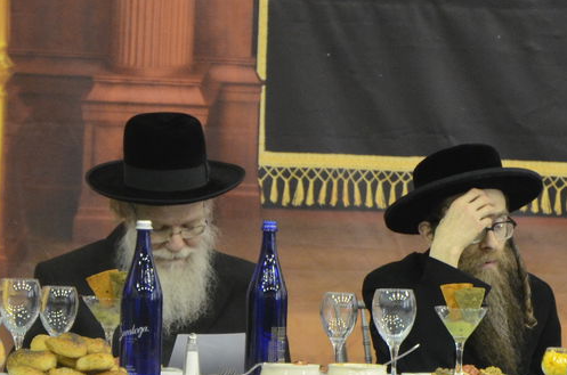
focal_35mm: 414
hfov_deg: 5.0
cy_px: 235
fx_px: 6506
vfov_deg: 3.3
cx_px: 515
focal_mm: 98
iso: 1600
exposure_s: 1/125
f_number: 5.6
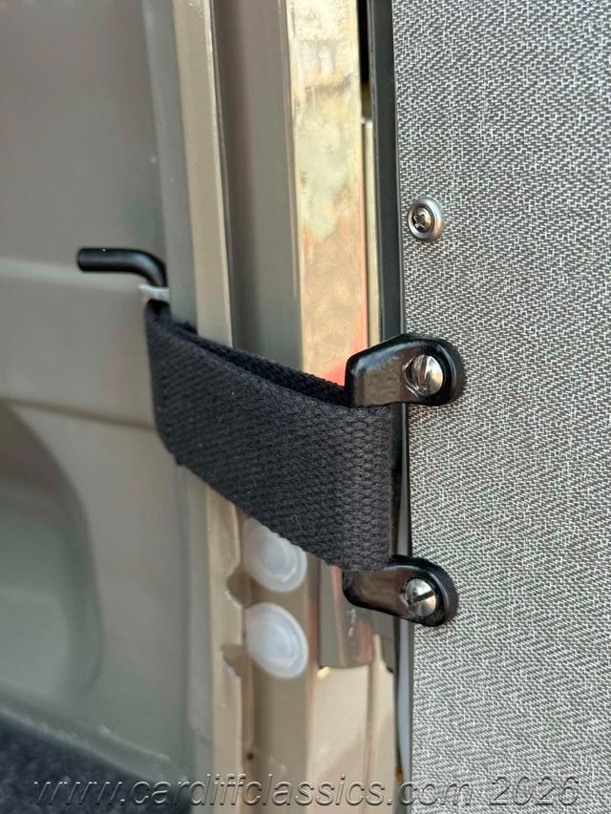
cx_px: 306
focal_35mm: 48
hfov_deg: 30.3
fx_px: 1129
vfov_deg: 39.7
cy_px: 407
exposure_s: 1/243
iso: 125
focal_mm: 6.76
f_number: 1.78
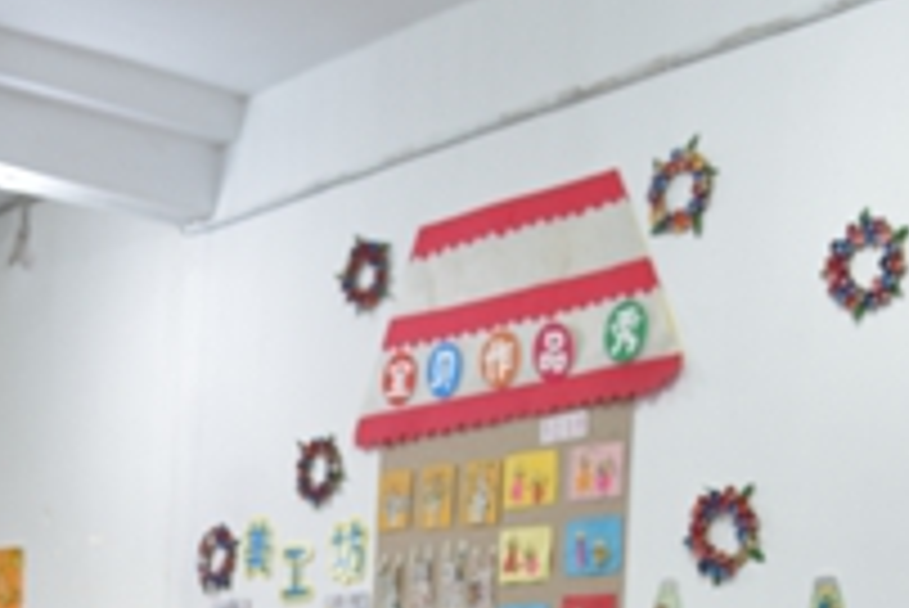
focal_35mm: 76
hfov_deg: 26.6
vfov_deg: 16.6
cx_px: 351
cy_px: 871
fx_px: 1920
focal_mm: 24
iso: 400
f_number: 4
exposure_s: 1/20
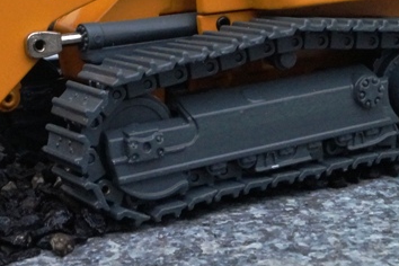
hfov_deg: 22.8
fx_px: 975
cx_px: 73
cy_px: 94
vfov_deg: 15.5
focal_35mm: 88
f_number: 16
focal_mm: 18
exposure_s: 1/60
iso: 1250
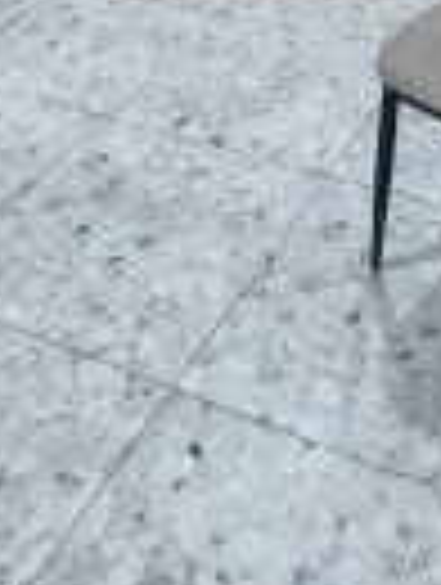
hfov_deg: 27.1
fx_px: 897
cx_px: 346
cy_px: -292
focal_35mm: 53
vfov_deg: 26.3
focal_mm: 1.65
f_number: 2.2
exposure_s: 1/33.3
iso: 400
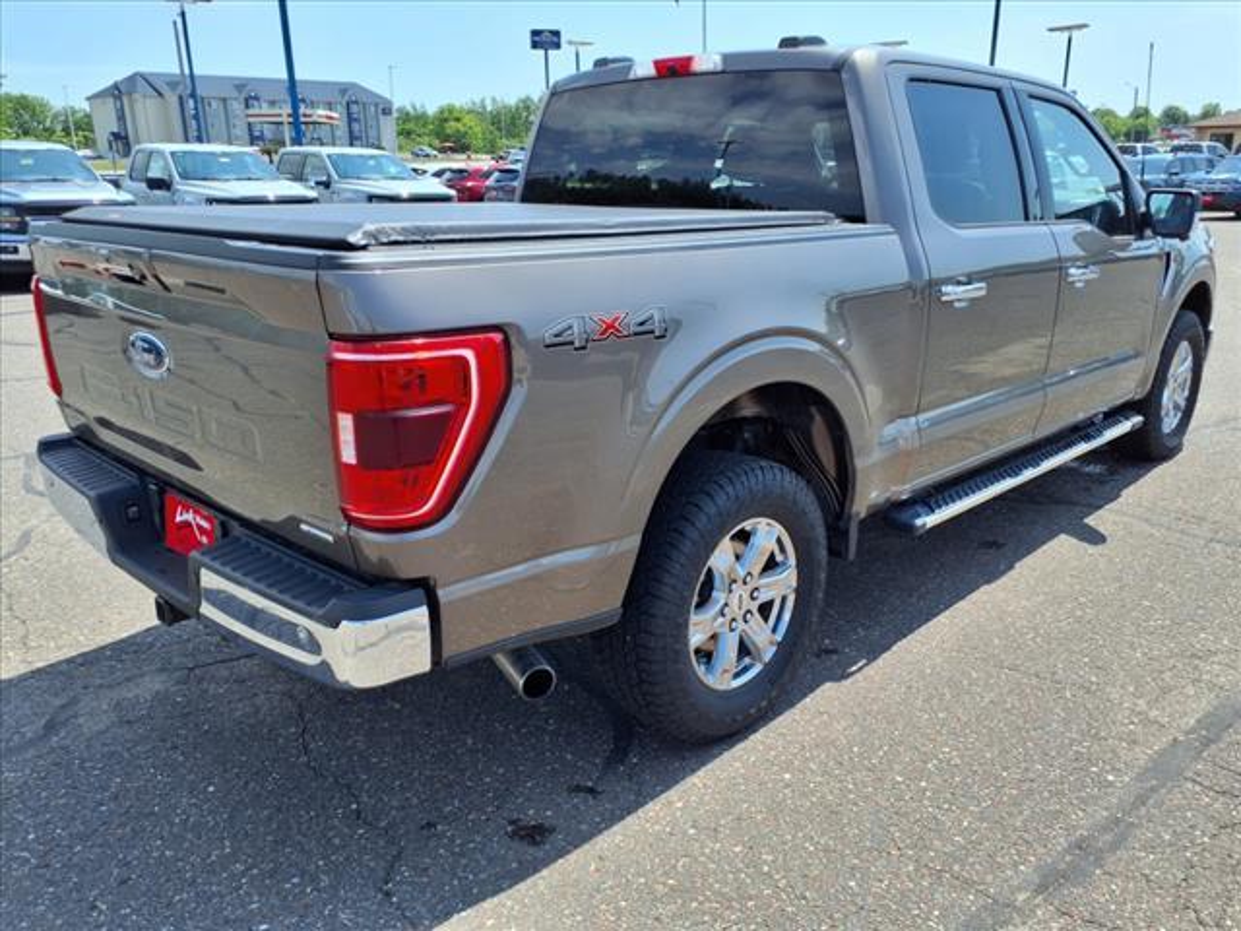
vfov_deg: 51.4
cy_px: 466
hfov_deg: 65.3
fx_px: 968
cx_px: 620
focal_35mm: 27
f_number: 1.9
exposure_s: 1/1429
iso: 40
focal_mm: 3.58
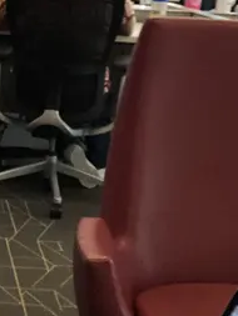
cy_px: 190
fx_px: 834
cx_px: -83
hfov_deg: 15.4
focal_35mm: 91
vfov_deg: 21.5
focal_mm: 2.87
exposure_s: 1/40
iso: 320
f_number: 2.2
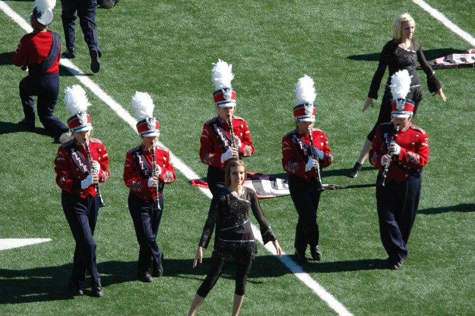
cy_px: 158
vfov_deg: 3.7
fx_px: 4944
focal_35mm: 375
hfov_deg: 5.5
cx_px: 238
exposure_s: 1/500
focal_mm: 250
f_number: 5.6
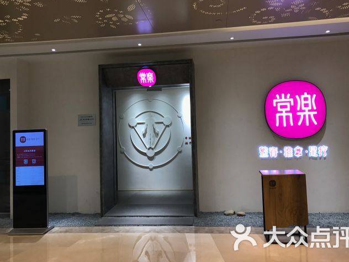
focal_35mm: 31
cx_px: 176
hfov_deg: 58.4
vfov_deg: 45.4
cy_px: 121
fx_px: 313
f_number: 1.8
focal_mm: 3.99
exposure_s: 1/50
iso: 32
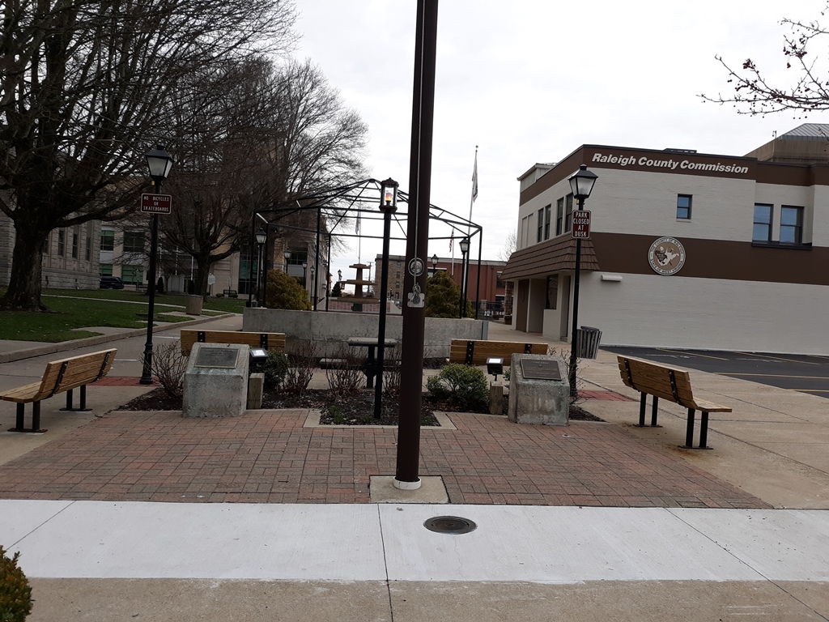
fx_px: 671
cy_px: 311
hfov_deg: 63.4
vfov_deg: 49.7
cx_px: 414
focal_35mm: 28
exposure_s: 1/274
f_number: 1.7
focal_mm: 3.7
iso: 40
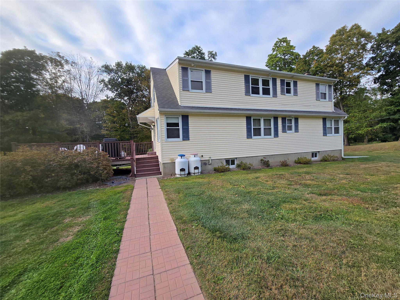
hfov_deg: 106.2
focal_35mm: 13
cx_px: 200
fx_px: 150
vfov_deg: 89.9
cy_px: 150
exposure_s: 1/1005
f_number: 2.2
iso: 50
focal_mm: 2.2
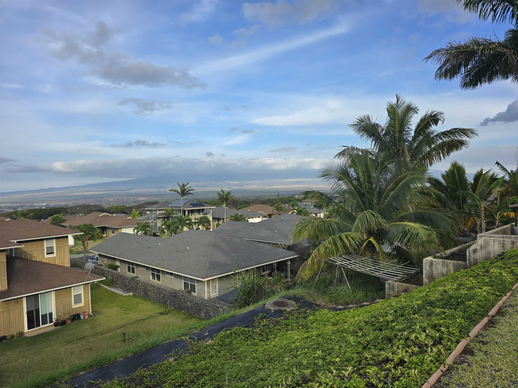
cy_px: 194
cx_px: 259
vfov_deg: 58.9
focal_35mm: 23
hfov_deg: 73.9
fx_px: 344
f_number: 1.7
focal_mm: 6.3
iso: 12
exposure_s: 1/447
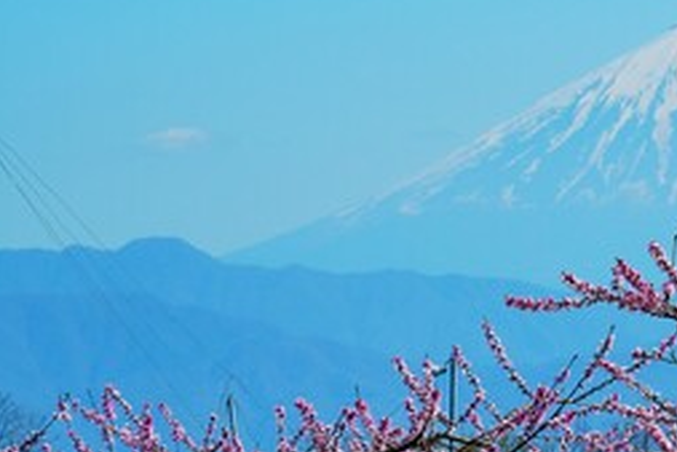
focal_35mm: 367
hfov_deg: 5.6
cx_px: 789
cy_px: 360
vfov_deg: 3.7
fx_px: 6905
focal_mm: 157
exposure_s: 1/250
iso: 200
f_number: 16
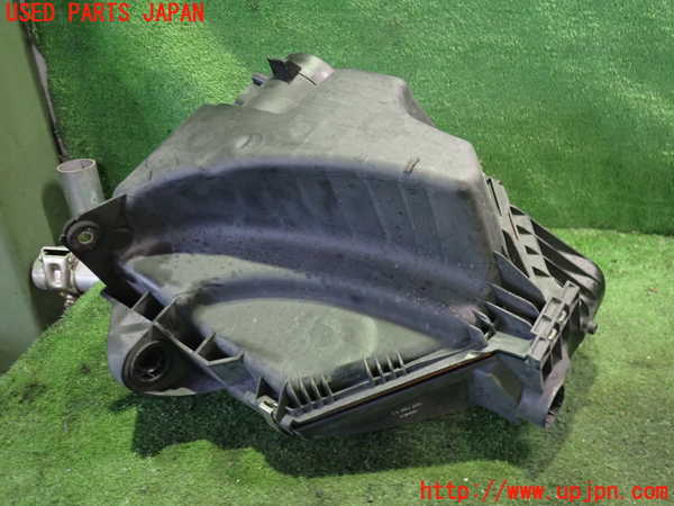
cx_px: 337
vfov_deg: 46.8
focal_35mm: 30
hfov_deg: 60.0
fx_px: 584
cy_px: 253
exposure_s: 1/20
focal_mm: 5.4
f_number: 2.3
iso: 800
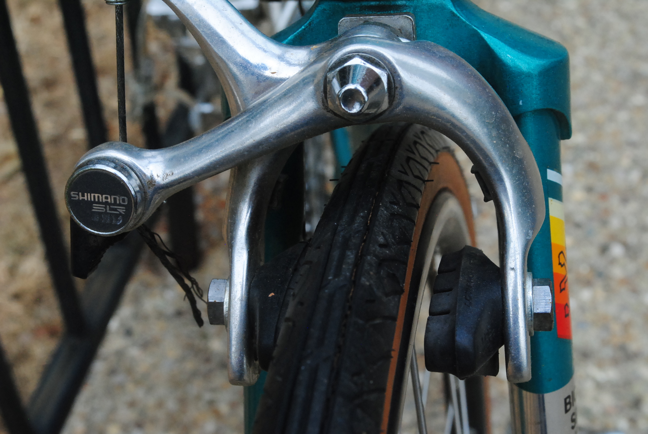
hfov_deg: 28.0
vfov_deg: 19.0
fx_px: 1298
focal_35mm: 72
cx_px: 324
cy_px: 217
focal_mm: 48
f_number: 14
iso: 800
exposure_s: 1/250
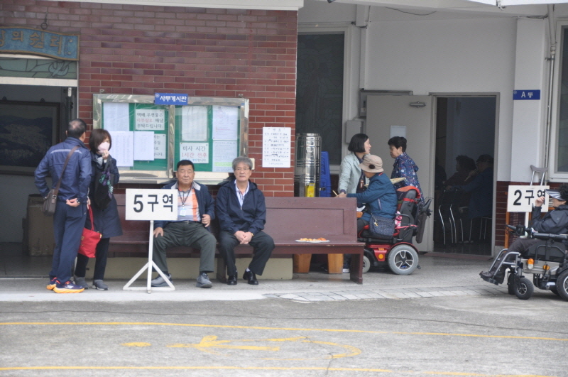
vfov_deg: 13.0
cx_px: 284
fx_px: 1654
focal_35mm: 105
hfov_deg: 19.5
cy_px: 188
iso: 200
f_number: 6.3
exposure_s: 1/160
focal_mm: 70
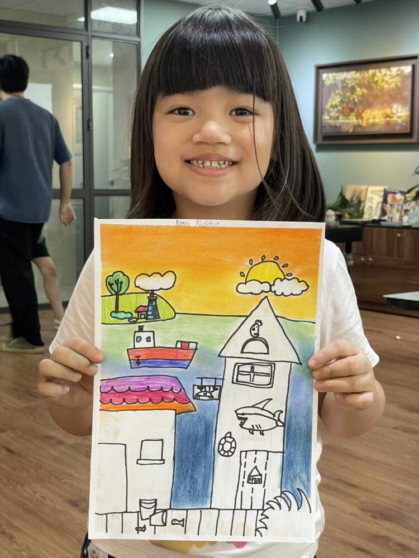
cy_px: 279
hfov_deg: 28.0
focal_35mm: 52
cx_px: 210
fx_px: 839
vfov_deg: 36.8
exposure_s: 1/99
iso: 125
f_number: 2
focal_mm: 6
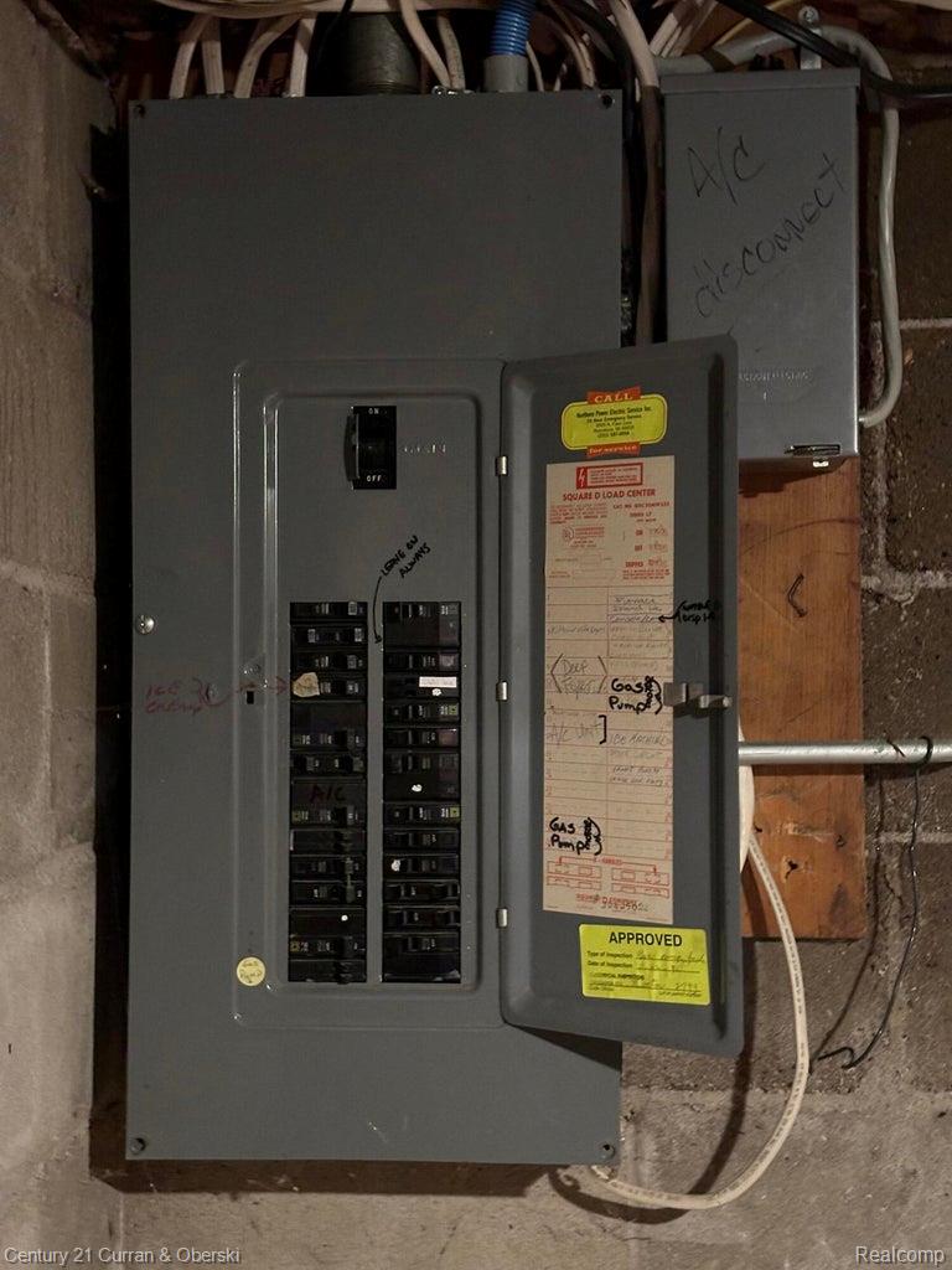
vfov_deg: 39.7
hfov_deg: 30.3
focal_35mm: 48
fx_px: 1760
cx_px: 476
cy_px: 635
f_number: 1.78
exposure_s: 1/17
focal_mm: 6.86
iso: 800
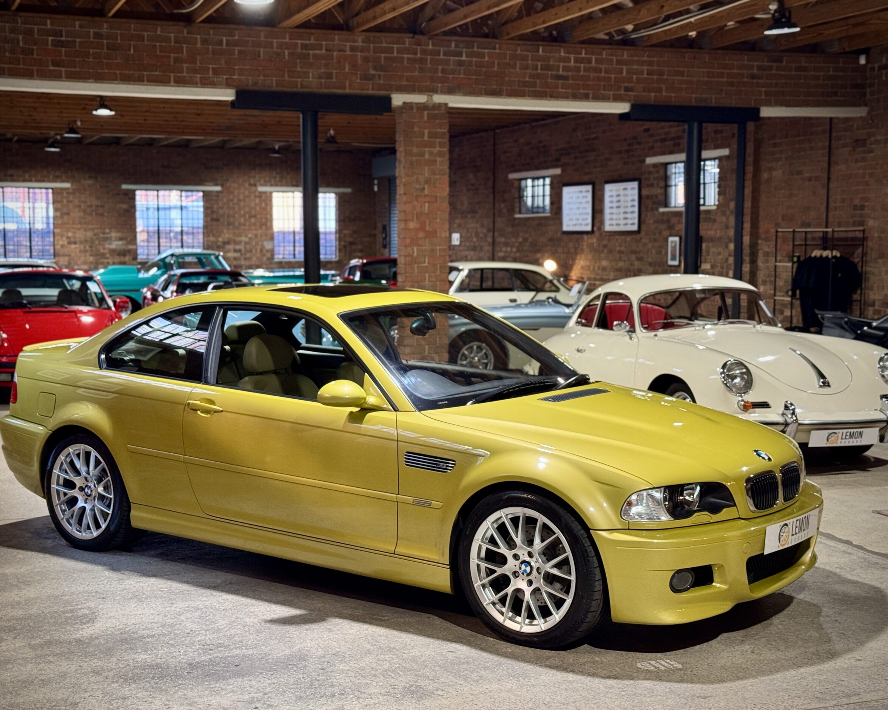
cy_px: 358
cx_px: 412
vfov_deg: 29.7
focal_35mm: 51
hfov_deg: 36.6
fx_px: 1340
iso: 200
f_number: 1.78
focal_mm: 6.76
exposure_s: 1/33
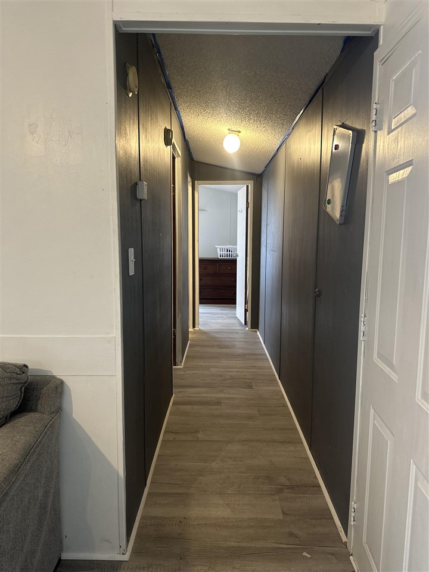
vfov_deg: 71.6
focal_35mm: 24
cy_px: 286
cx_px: 214
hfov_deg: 56.8
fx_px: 397
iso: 320
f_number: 1.78
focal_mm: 6.86
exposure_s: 1/60
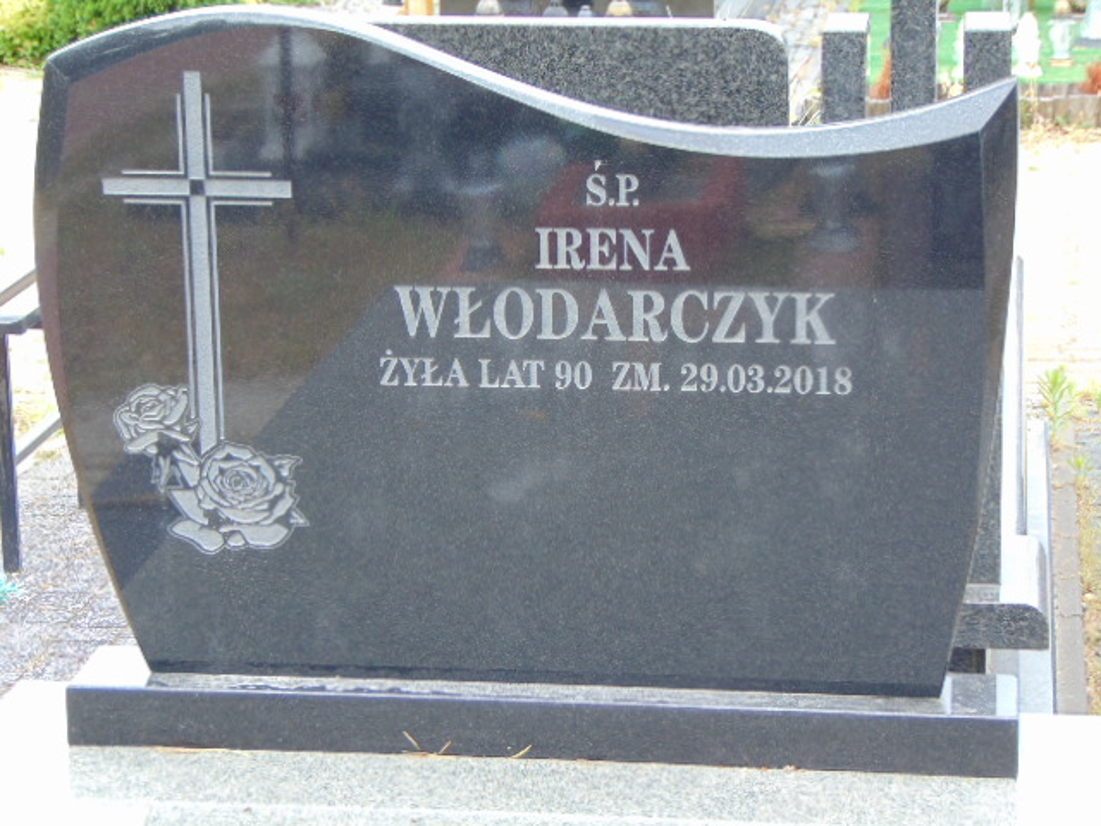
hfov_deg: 18.2
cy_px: 413
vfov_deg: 13.7
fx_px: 3435
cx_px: 550
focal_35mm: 108
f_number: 3.9
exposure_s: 1/100
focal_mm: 19.4
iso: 80
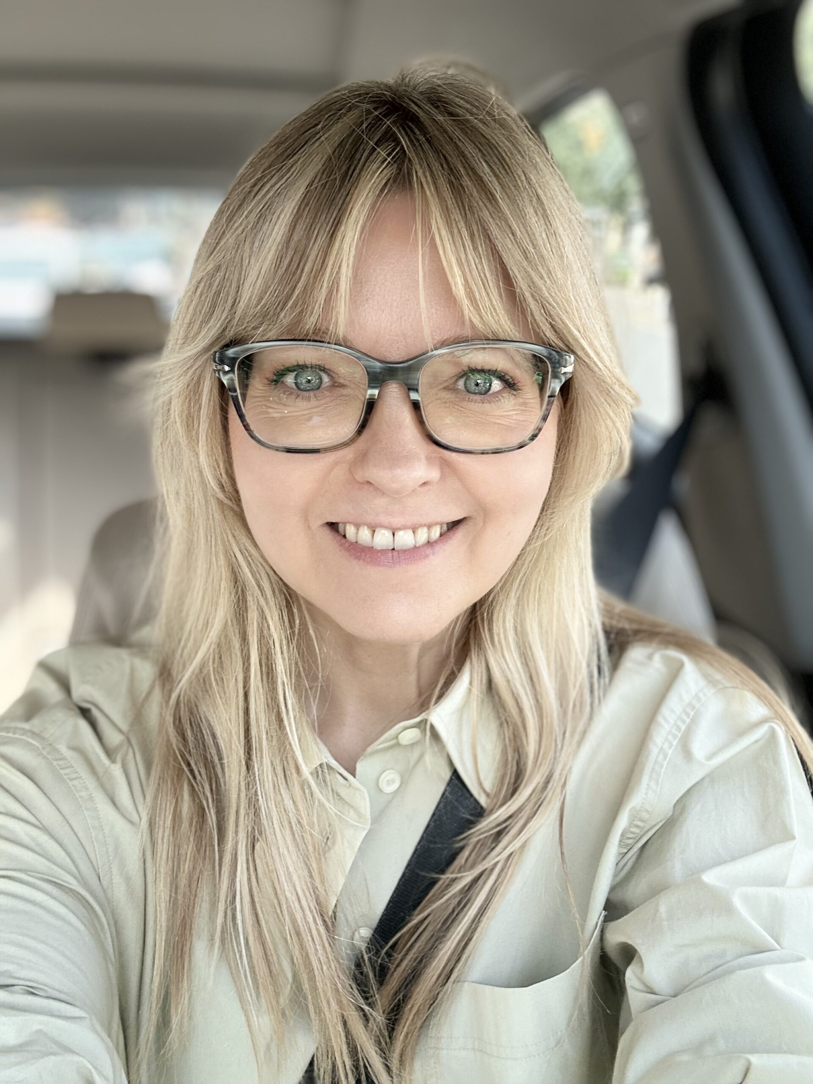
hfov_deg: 46.8
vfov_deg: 60.0
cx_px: 406
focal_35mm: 30
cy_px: 542
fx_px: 939
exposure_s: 1/121
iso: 25
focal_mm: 2.69
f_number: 1.9
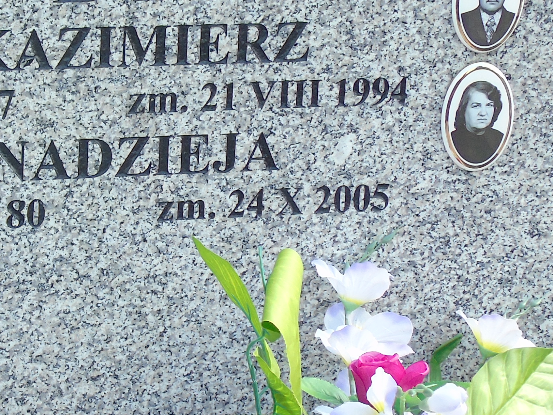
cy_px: 226
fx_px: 2620
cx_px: 51
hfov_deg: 12.0
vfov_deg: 9.1
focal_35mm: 164
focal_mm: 9.6
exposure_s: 1/125
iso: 80
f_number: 4.3
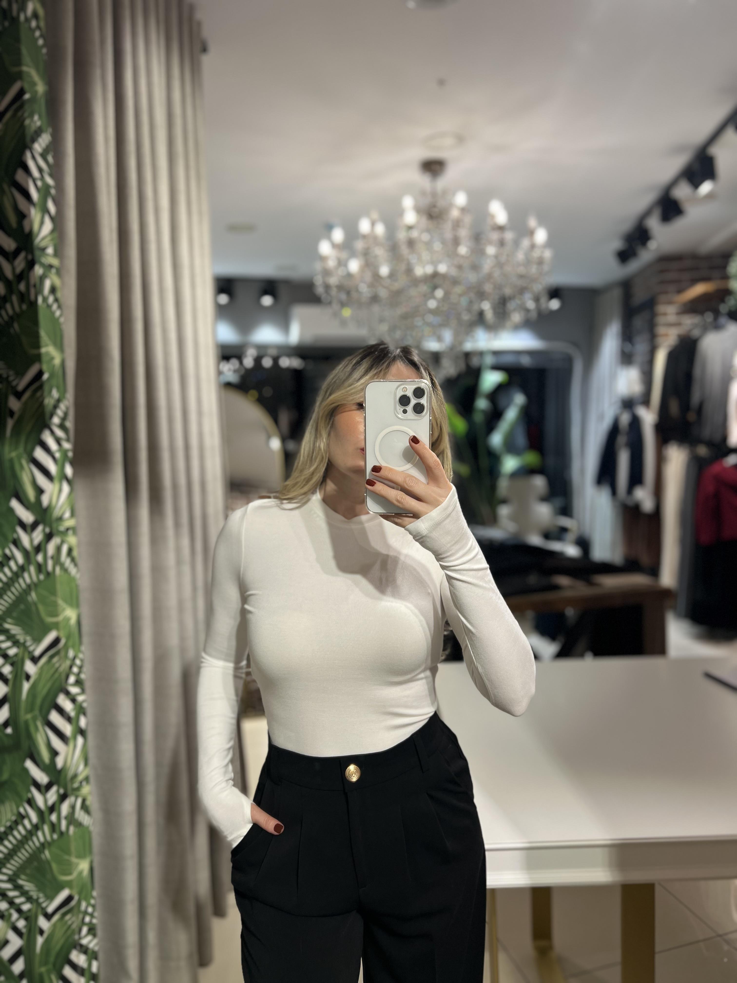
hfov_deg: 53.1
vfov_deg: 67.3
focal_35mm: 26
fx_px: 738
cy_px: 492
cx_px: 368
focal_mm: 5.7
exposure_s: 1/117
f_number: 1.5
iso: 32
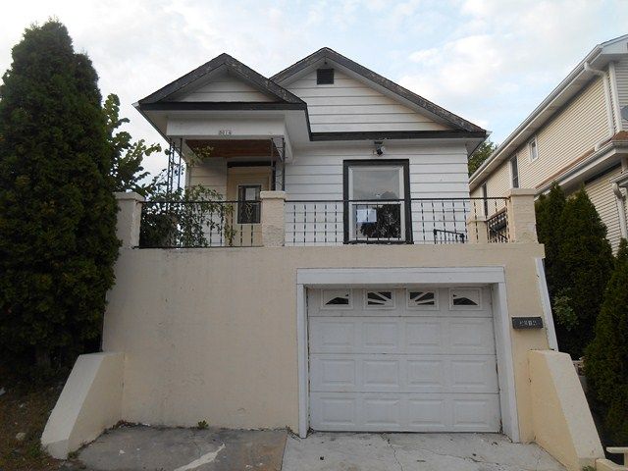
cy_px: 236
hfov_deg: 67.3
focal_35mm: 26
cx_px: 314
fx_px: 472
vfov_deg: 53.1
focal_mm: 4.7
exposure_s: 1/60
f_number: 3.4
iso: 80
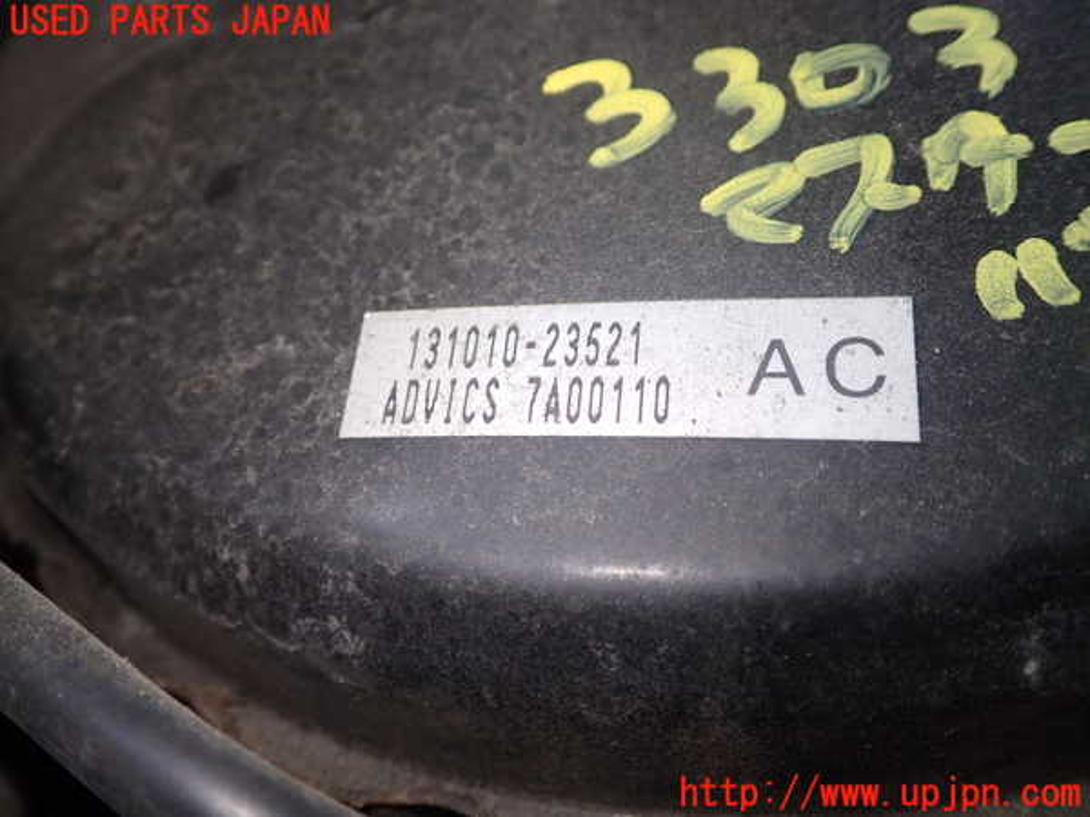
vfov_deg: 44.2
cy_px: 408
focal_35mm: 32
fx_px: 1008
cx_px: 545
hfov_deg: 56.8
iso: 200
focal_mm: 5.79
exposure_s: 1/40
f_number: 2.4
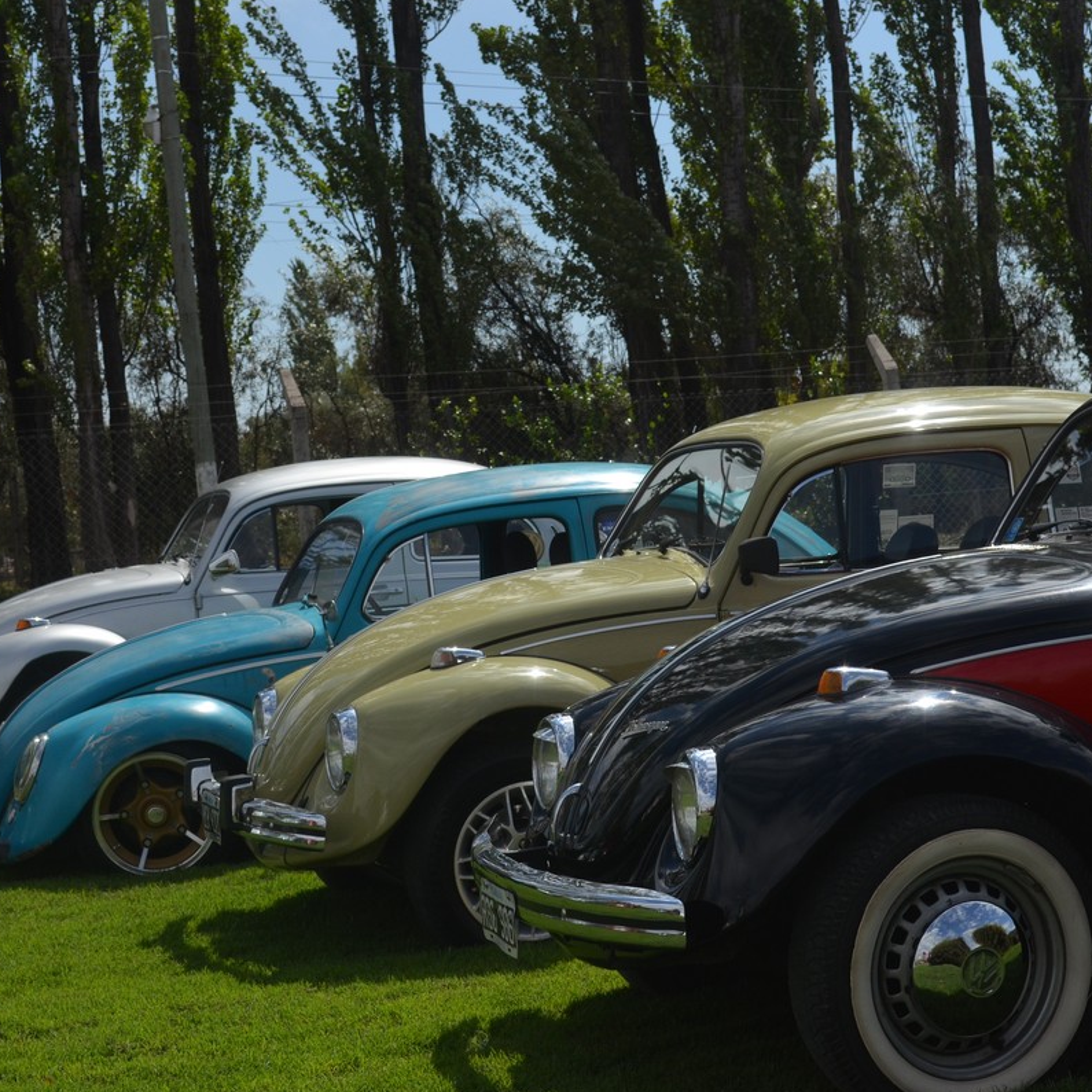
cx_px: 650
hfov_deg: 22.4
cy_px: 548
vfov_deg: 22.5
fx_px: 2748
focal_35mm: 77
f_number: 8
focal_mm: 40
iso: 400
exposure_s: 1/2000
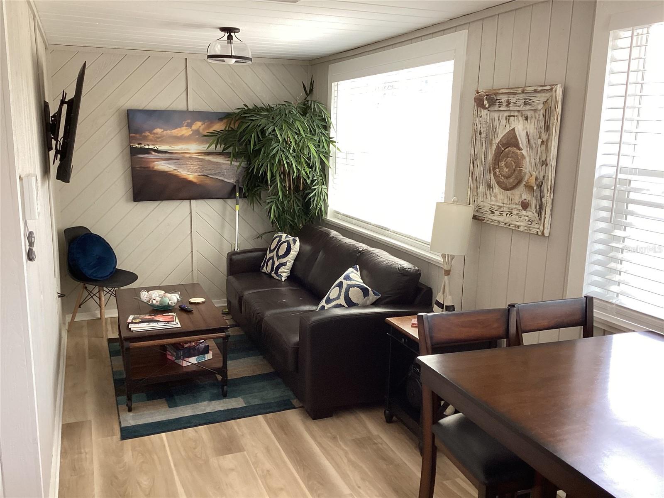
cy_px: 249
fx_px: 595
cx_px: 332
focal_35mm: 31
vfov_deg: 45.4
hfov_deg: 58.4
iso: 64
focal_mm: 3.3
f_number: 2.4
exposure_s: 1/60
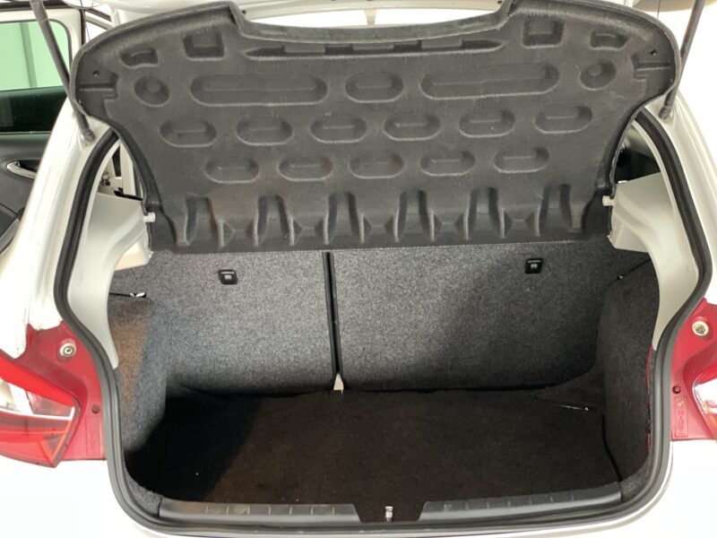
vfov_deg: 28.0
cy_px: 269
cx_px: 358
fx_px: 1077
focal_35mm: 52
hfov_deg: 36.8
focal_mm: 6
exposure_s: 1/22
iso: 500
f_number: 2
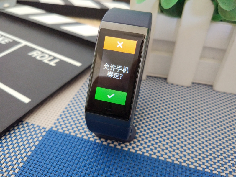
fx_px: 191
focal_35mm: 28
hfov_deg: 63.4
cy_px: 88
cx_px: 118
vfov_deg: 49.7
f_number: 2
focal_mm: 4.26
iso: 455
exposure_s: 1/20
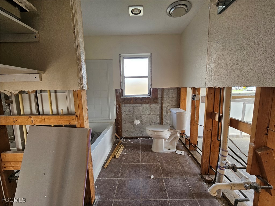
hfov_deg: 106.2
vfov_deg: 89.9
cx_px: 138
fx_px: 103
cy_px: 103
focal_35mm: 13
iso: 64
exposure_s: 1/60
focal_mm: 2.2
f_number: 2.2
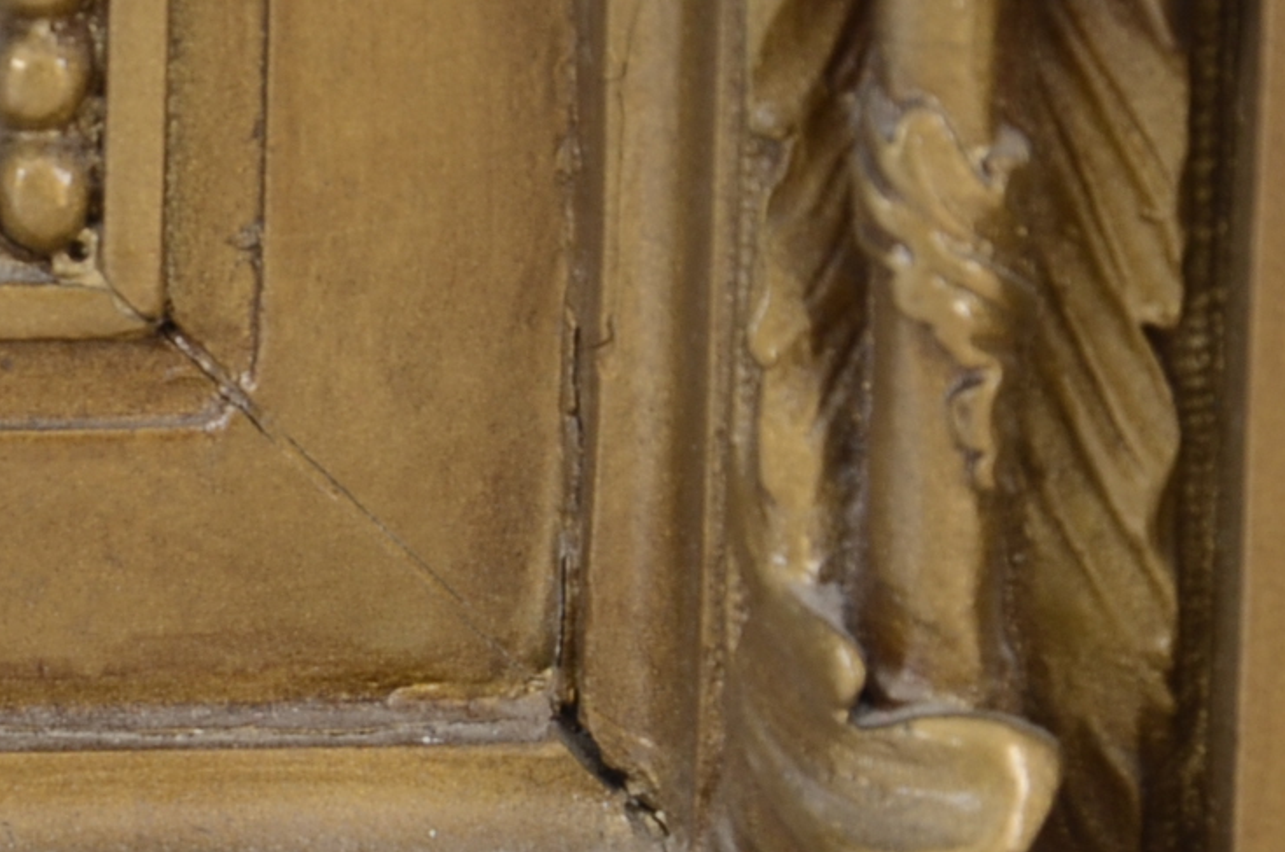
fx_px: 18798
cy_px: 434
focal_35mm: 528
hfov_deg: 3.9
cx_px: -309
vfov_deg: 2.6
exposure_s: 1/80
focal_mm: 105
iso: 200
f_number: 6.3
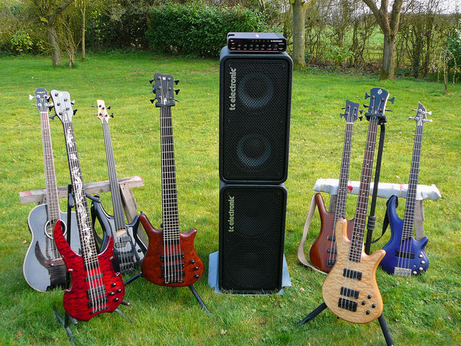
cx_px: 230
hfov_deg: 45.8
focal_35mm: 41
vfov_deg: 35.1
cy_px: 173
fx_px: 546
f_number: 3.1
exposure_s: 1/160
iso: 80
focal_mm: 6.1
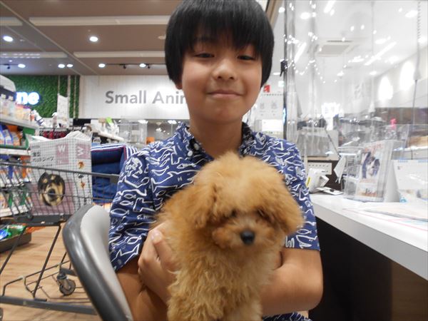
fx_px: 321
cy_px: 160
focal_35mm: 26
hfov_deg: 67.3
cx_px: 214
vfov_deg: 53.1
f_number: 3.2
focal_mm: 4.6
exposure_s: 1/30
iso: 200
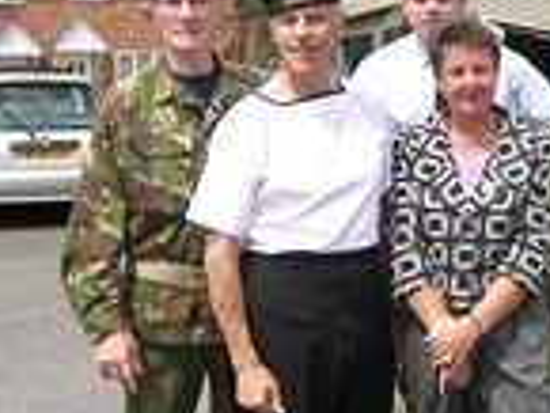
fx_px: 1177
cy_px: 152
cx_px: 603
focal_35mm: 74
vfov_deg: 19.9
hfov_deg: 24.6
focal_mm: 5
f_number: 2.8
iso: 50
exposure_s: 1/500
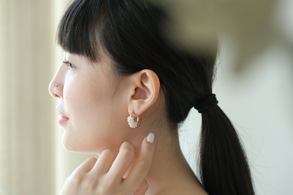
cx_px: 146
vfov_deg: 11.4
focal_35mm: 120
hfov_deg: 17.1
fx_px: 977
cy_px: 98
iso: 1250
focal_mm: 80
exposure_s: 1/160
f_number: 4
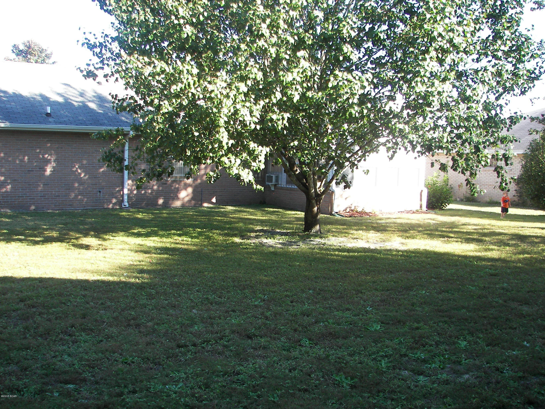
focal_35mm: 36
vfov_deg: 39.7
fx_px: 567
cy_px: 204
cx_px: 272
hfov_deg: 51.4
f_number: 2.8
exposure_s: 1/100
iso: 50
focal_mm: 6
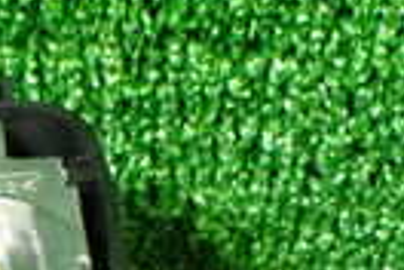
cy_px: 503
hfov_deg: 14.2
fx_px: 1593
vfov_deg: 9.2
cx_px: -24
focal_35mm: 142
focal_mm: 5.4
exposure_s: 1/30
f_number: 2.3
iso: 1250
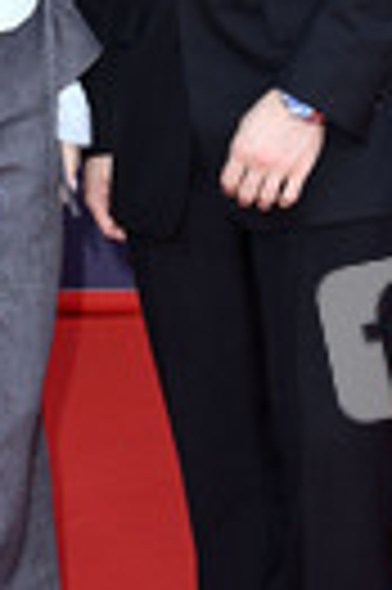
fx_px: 2751
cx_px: 140
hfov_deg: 8.1
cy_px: 90
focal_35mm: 168
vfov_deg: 12.2
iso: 640
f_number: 5.6
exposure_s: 1/250
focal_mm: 55
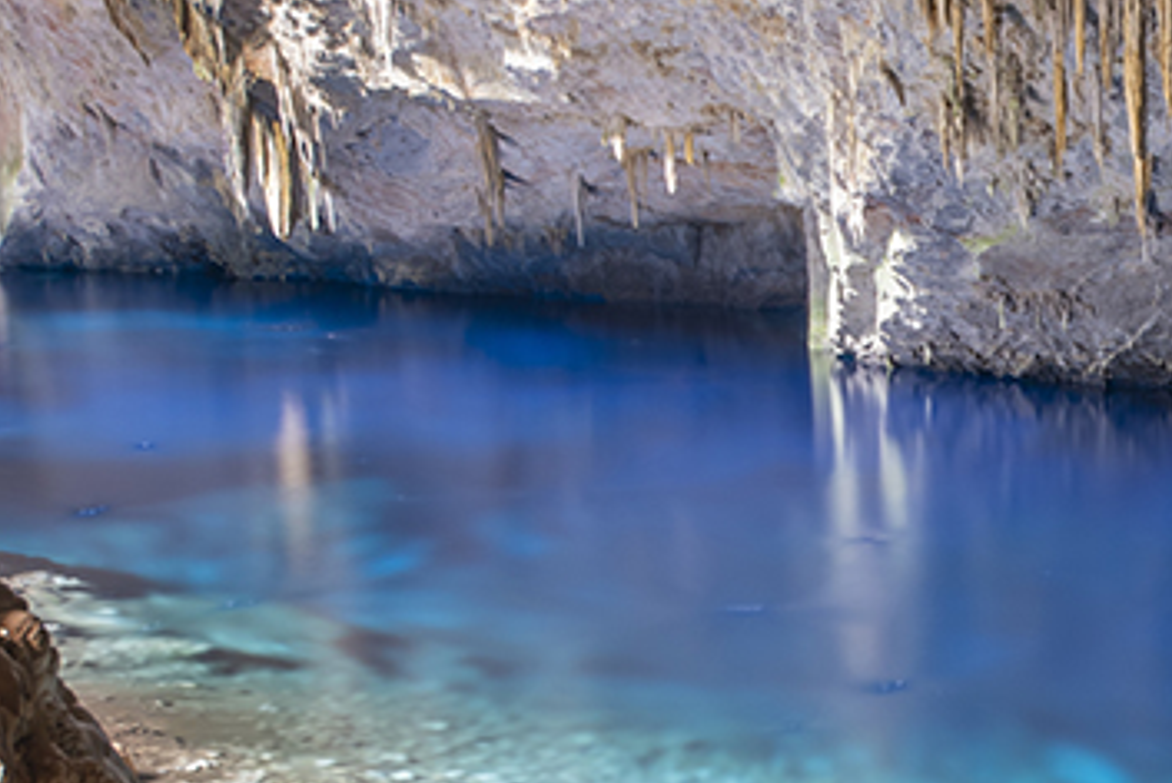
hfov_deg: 18.2
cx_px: 1378
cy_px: 660
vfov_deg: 12.7
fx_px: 3486
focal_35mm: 107
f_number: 5.6
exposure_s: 20
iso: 400
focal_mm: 35
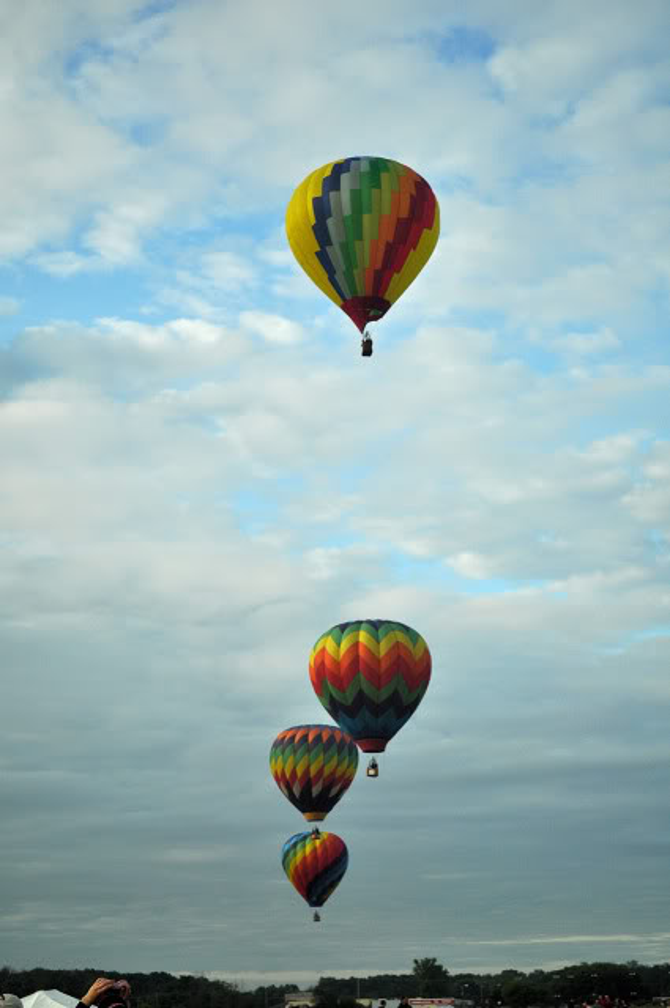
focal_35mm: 60
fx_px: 1679
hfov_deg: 22.6
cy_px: 504
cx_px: 335
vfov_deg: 33.4
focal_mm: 40
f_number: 5.3
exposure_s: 1/200
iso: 200
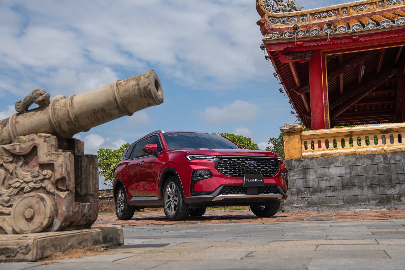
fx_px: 461
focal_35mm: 41
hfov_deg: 47.4
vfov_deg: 32.6
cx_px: 203
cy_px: 132
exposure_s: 1/640
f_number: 6.3
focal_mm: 40
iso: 125
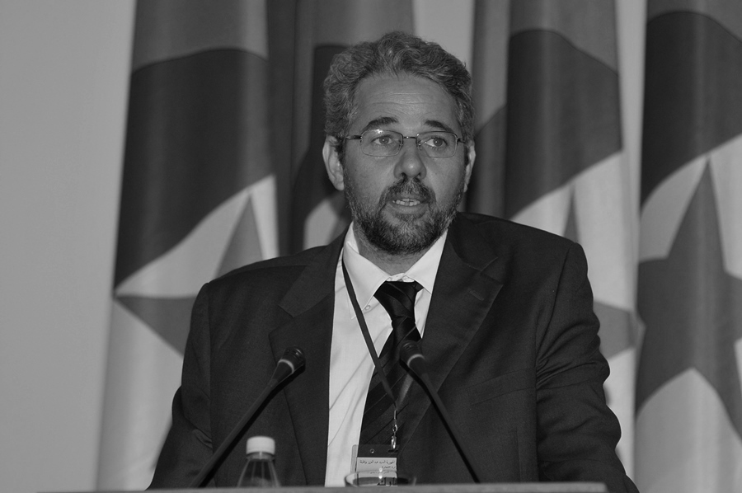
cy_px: 246
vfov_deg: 5.9
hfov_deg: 8.9
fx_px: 4787
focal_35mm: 232
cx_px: 371
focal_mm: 155
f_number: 4
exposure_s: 1/250
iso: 400
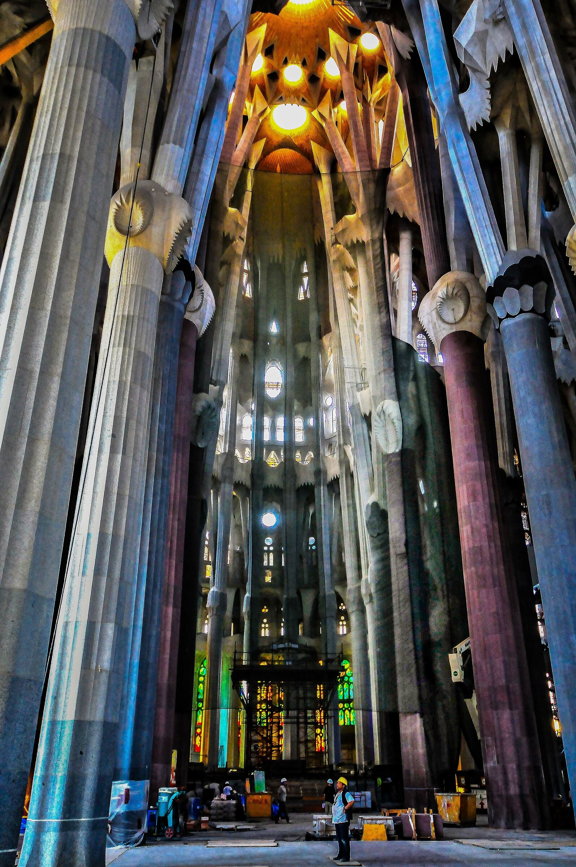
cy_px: 434
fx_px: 722
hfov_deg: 43.5
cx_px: 288
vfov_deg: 62.0
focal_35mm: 30
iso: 1000
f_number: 5.6
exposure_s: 1/30
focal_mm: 20
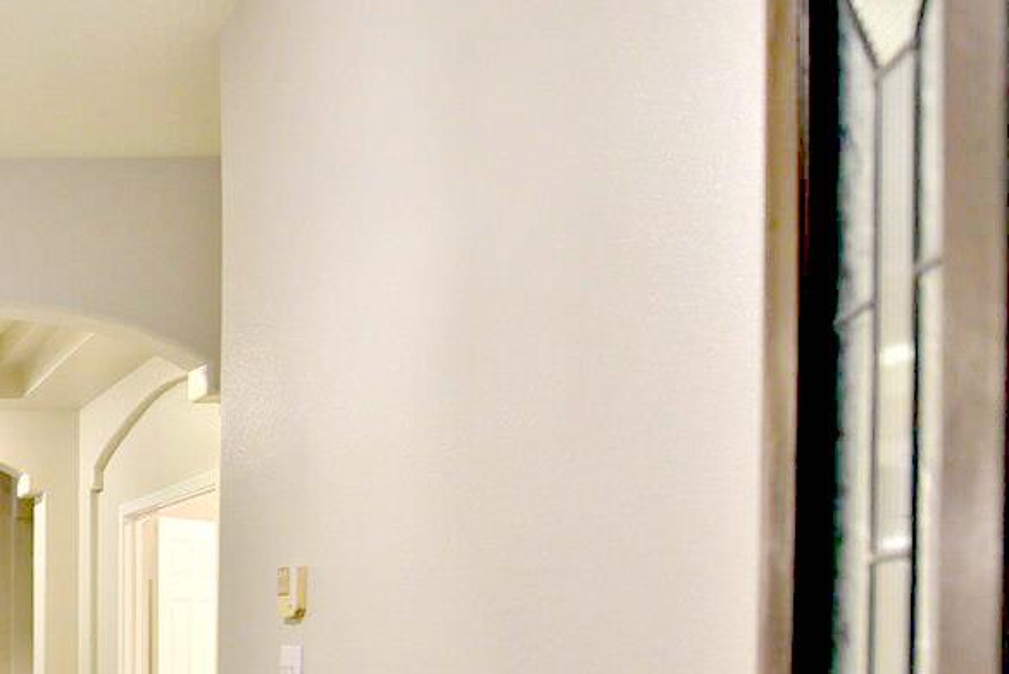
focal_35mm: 49
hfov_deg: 31.7
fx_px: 1374
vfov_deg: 26.2
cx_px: -276
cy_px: 668
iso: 1000
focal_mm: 14
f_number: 2.8
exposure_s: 1/60
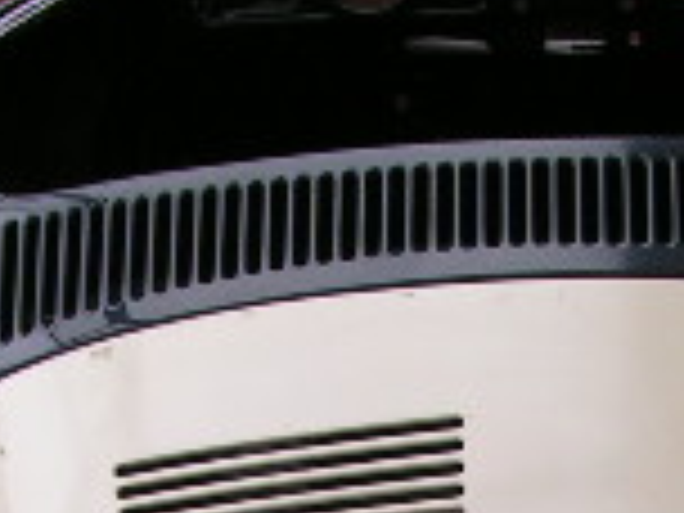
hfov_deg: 12.3
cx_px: 558
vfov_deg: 9.1
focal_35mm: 160
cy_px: 670
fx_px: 3162
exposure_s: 1/60
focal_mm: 6.3
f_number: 4
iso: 50
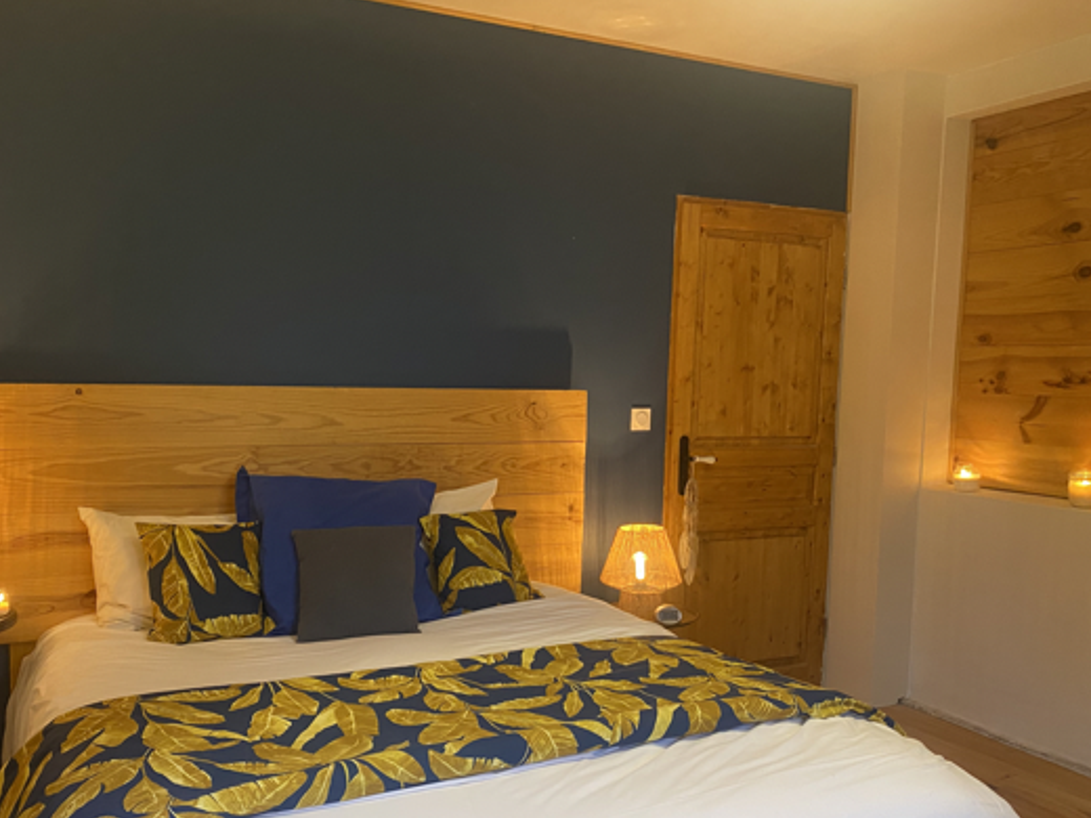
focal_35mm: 32
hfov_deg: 56.7
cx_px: 491
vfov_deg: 44.0
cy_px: 478
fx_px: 1009
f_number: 1.8
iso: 400
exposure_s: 1/33
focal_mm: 4.25
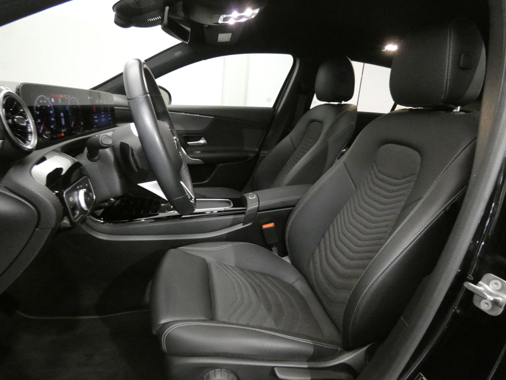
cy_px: 190
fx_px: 292
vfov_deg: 66.0
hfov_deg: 81.7
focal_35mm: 20
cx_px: 253
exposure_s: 1/30
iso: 1600
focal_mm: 3.6
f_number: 2.8
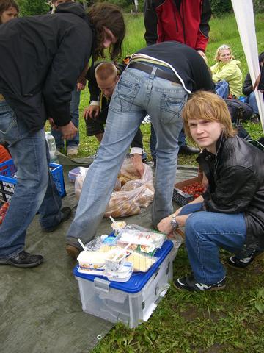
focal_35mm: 38
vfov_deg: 49.0
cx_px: 132
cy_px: 176
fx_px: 386
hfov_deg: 37.7
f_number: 2.7
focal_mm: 6.2
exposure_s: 1/320
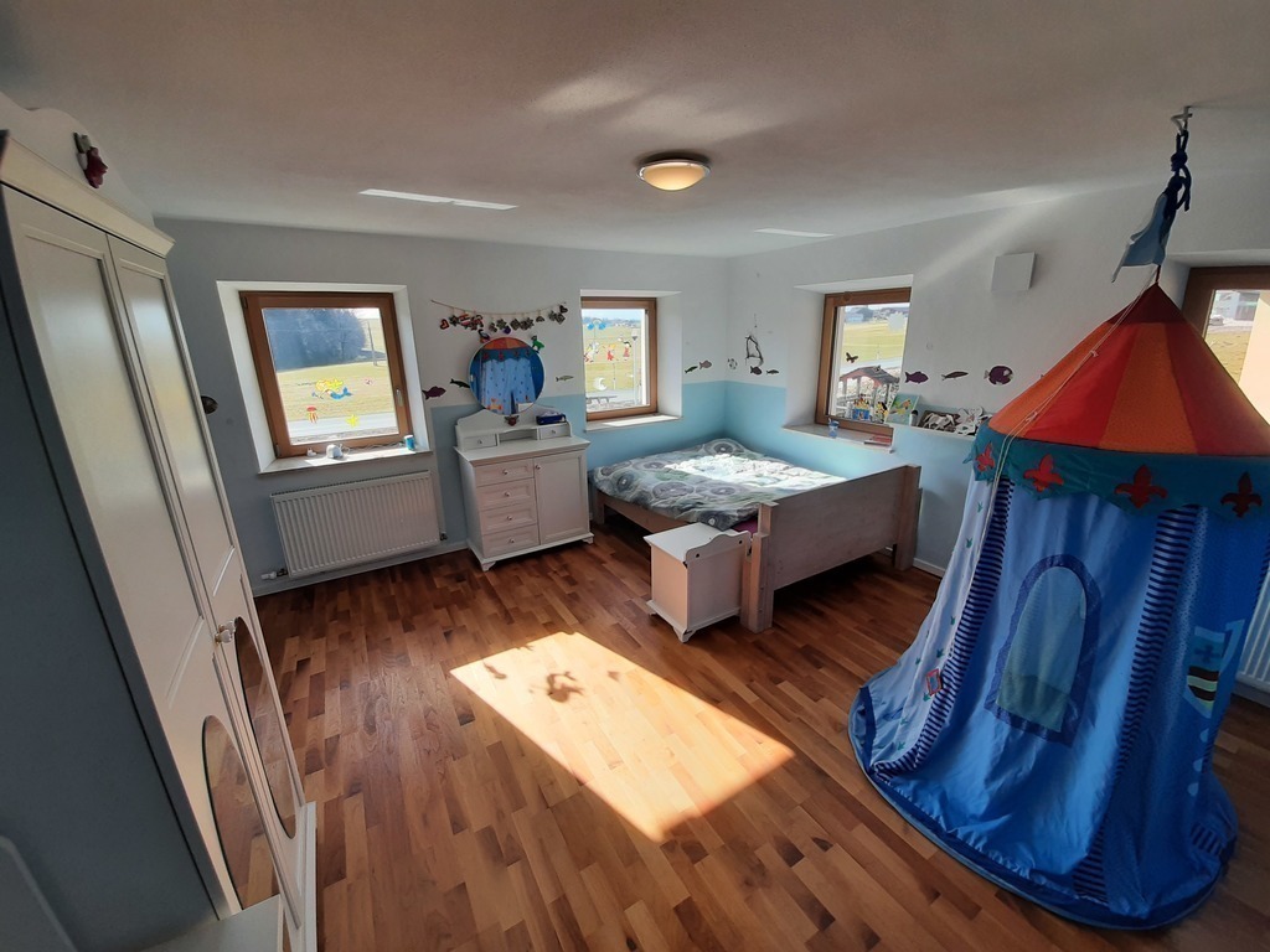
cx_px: 635
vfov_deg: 89.9
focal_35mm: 13
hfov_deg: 106.2
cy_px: 476
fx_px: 477
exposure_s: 1/156
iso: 40
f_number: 2.2
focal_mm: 1.42
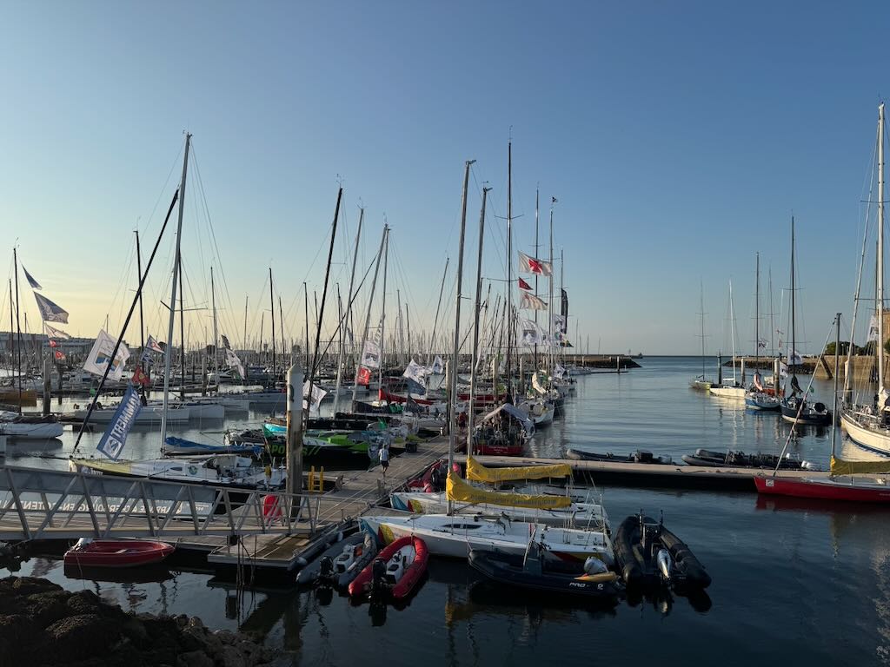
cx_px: 445
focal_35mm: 24
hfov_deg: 71.6
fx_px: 617
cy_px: 334
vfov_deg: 56.8
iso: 80
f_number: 1.78
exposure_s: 1/5348
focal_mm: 6.76
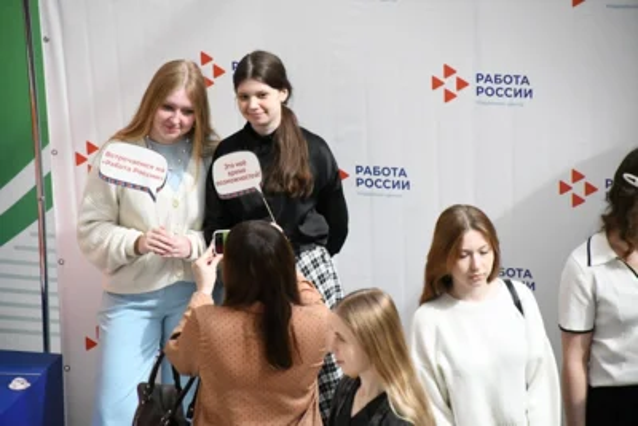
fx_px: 3723
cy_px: 213
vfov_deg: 6.5
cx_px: 319
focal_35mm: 210
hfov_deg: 9.8
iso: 10000
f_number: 5.6
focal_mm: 140
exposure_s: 1/8000
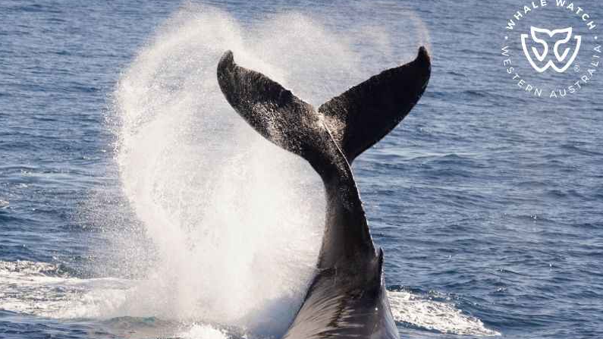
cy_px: 197
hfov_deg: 9.1
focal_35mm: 237
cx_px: 300
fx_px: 3789
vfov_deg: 5.1
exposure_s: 1/1000
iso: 160
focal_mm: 150
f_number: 5
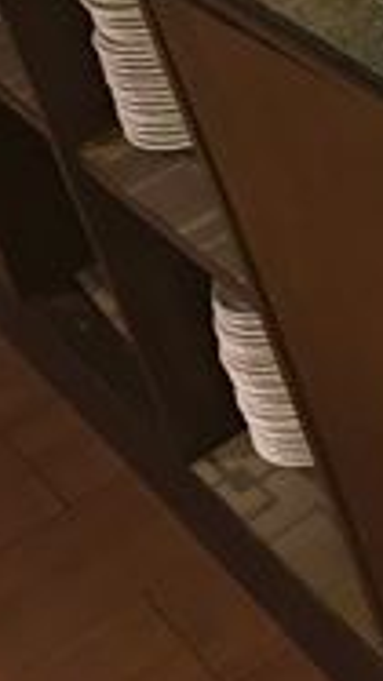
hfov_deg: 8.5
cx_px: 781
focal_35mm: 135
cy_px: -280
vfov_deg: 15.0
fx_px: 2441
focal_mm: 4.15
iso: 64
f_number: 2.2
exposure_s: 1/15
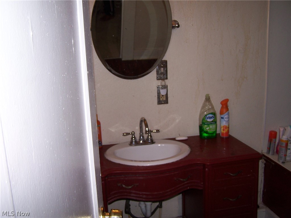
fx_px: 336
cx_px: 146
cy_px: 109
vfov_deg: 36.0
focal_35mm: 40
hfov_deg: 46.8
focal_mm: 6.7
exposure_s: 1/60
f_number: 2.8
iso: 80
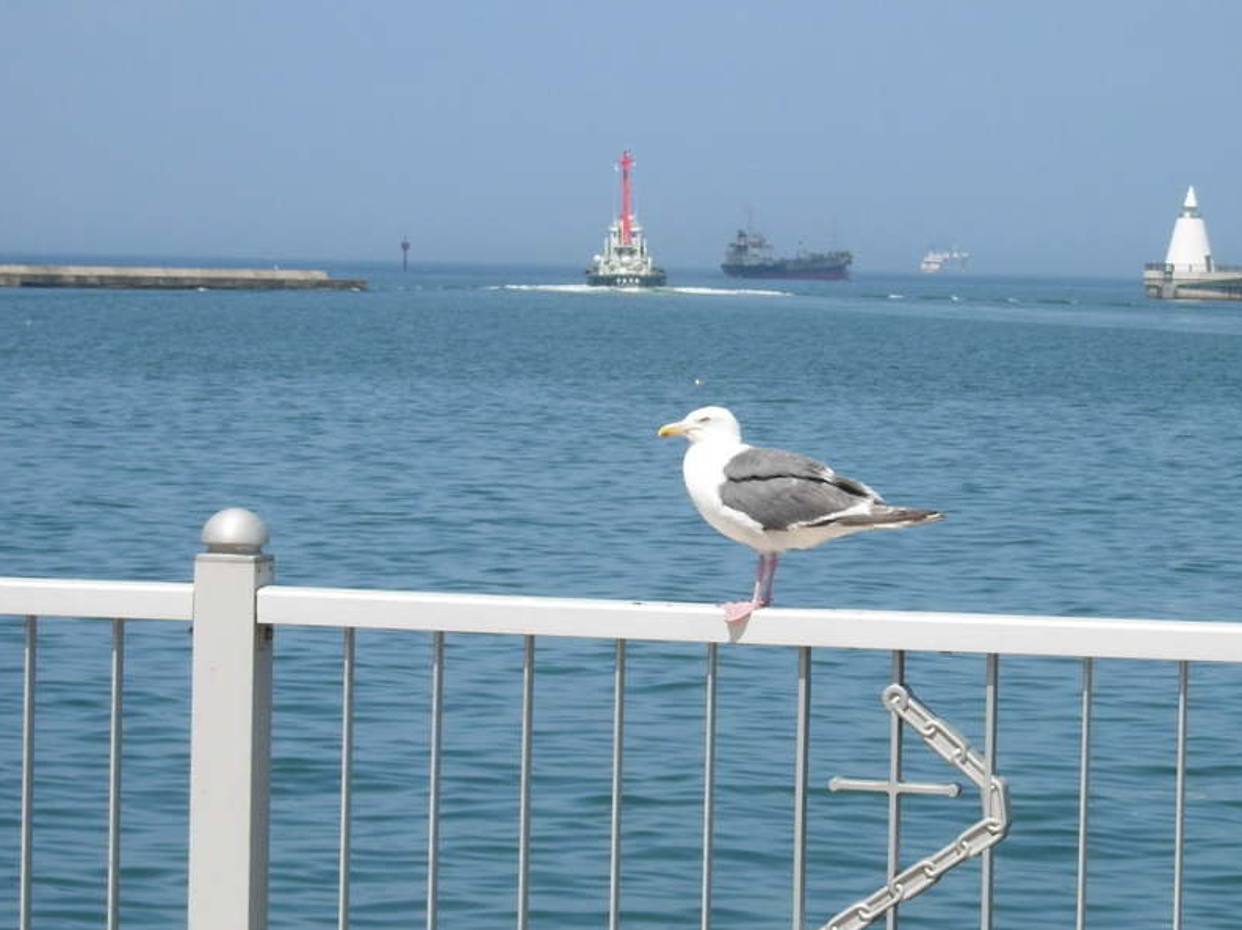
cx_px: 761
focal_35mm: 146
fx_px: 5236
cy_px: 485
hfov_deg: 13.5
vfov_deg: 10.2
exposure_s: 1/287
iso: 79
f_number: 8.2
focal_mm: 23.4
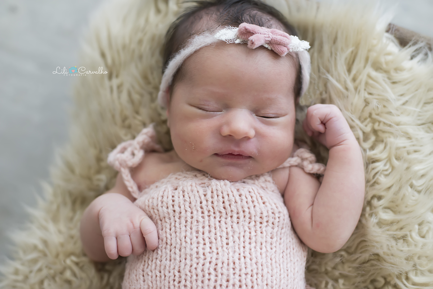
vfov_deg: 27.0
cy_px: 144
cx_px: 216
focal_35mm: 50
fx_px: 602
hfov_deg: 39.6
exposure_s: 1/125
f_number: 3.5
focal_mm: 50
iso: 1600
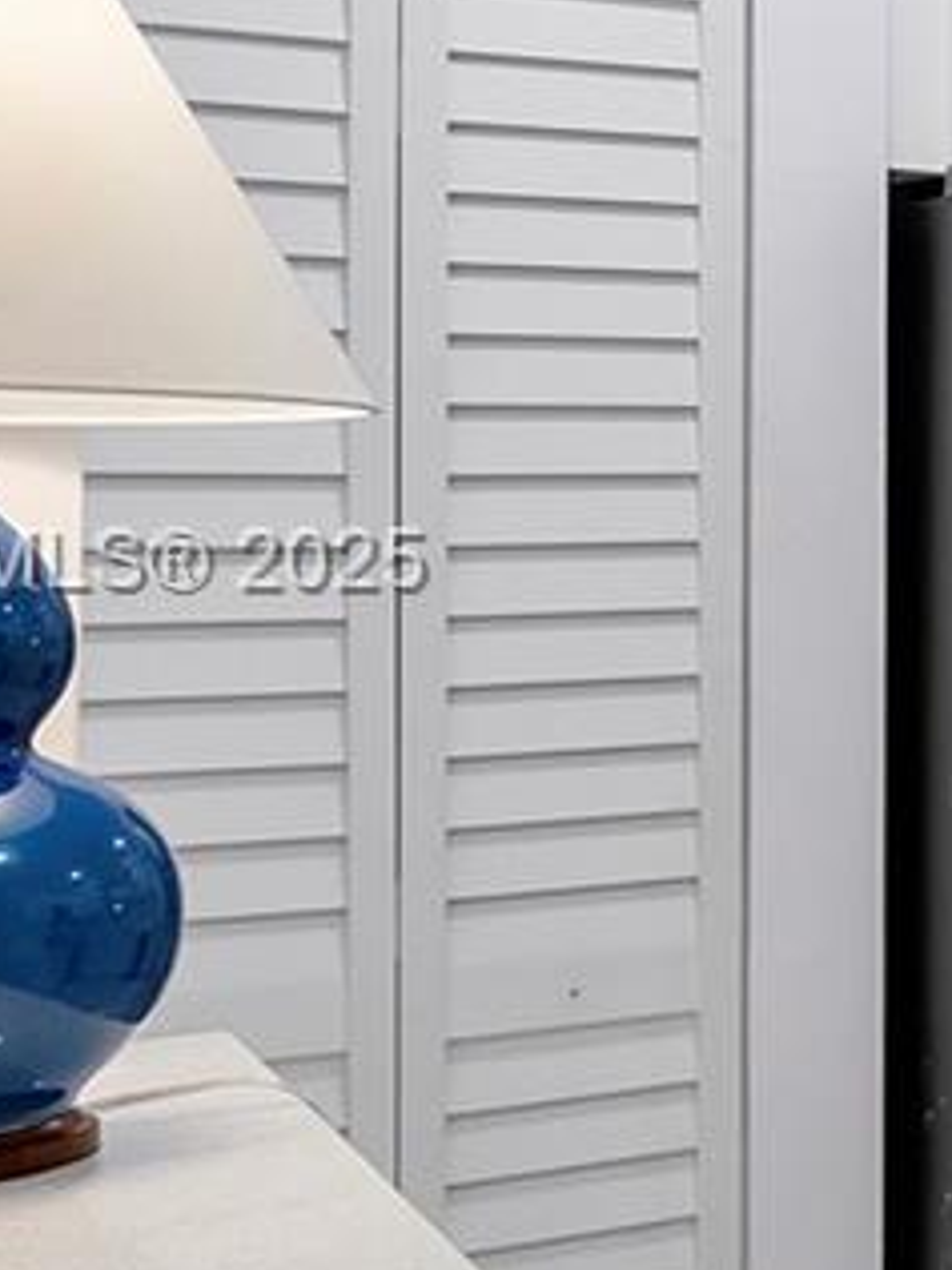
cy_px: 569
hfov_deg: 13.7
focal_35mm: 73
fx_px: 2677
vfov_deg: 26.7
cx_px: 2354
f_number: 6.4
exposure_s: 1/40
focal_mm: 10
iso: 1600
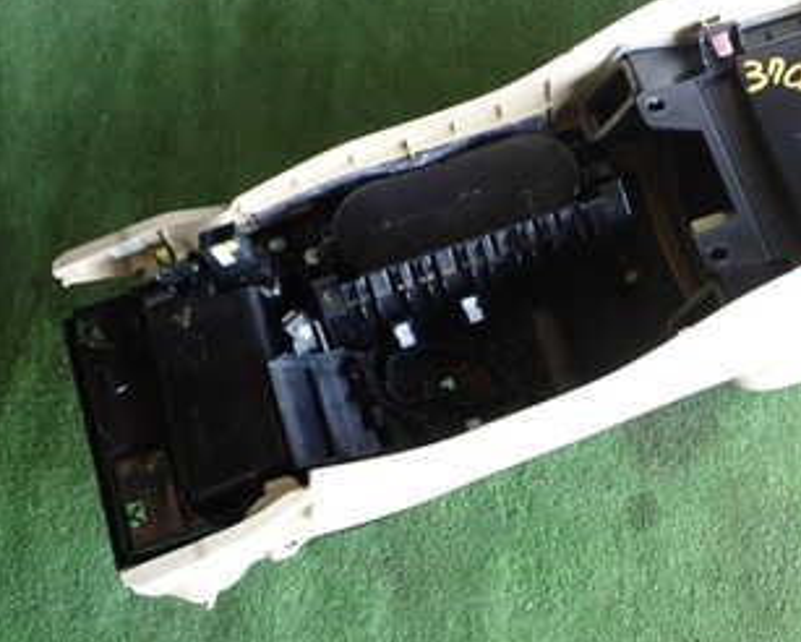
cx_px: 647
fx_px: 1447
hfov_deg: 30.2
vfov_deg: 24.9
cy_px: 237
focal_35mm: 61
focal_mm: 5.79
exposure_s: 1/60
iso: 125
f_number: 2.4
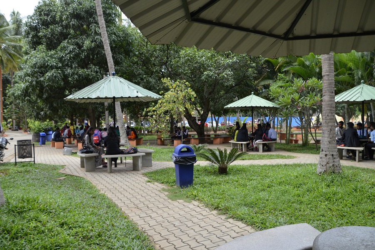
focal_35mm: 27
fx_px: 281
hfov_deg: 67.4
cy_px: 125
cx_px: 188
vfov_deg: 47.9
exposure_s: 1/800
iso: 800
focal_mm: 18
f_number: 5.6
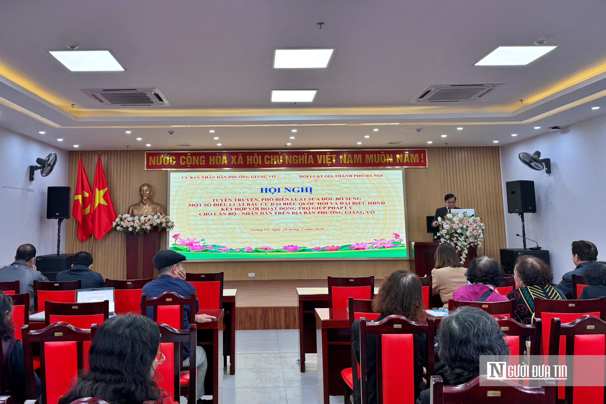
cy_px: 157
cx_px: 267
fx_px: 488
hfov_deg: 63.5
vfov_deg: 44.7
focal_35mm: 29
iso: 50
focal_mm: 6.76
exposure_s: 1/100
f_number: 1.78
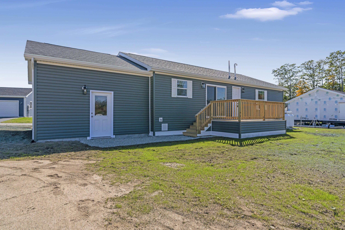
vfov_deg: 61.9
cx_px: 172
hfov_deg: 84.0
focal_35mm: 20
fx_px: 192
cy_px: 115
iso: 800
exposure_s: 1/750
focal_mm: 20
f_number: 8
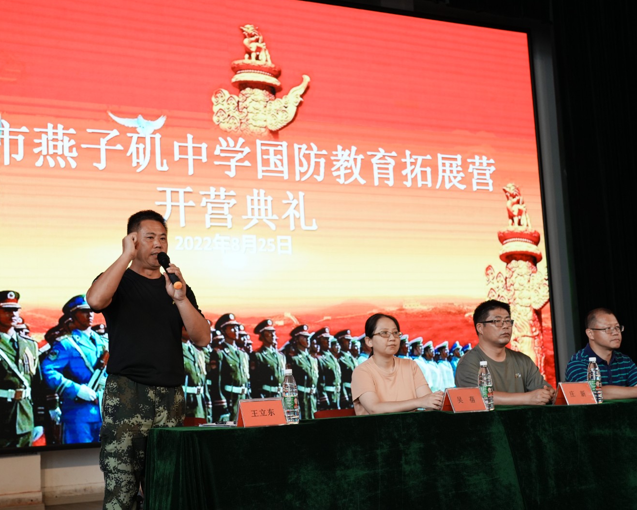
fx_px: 1075
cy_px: 253
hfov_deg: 33.0
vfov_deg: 26.7
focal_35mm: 57
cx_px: 290
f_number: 4
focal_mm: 50
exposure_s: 1/200
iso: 800
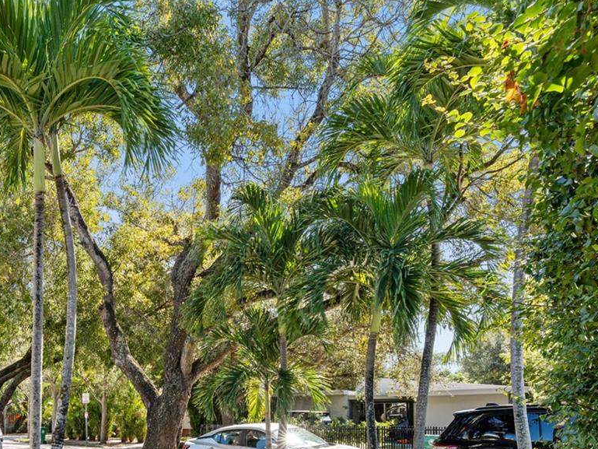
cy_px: 412
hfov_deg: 60.2
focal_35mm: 28
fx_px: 484
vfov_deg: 44.7
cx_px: 153
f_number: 9
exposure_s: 1/10
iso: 100
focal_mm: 14
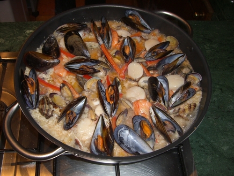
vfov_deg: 37.7
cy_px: 88
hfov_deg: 49.0
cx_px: 117
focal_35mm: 38
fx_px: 257
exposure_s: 1/60
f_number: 2.7
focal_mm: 6.2
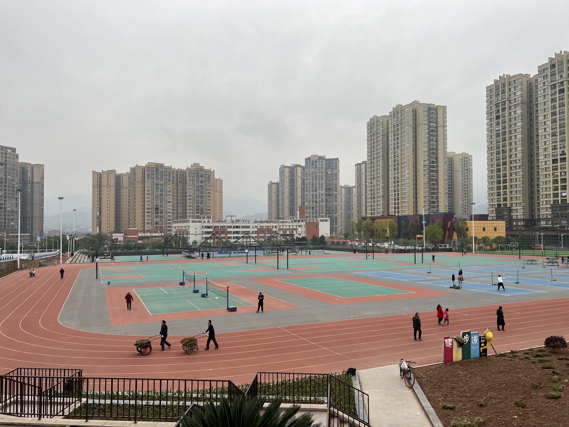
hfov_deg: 67.3
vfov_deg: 53.1
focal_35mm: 26
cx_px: 284
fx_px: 427
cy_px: 214
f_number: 1.5
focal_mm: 5.7
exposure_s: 1/333
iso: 50
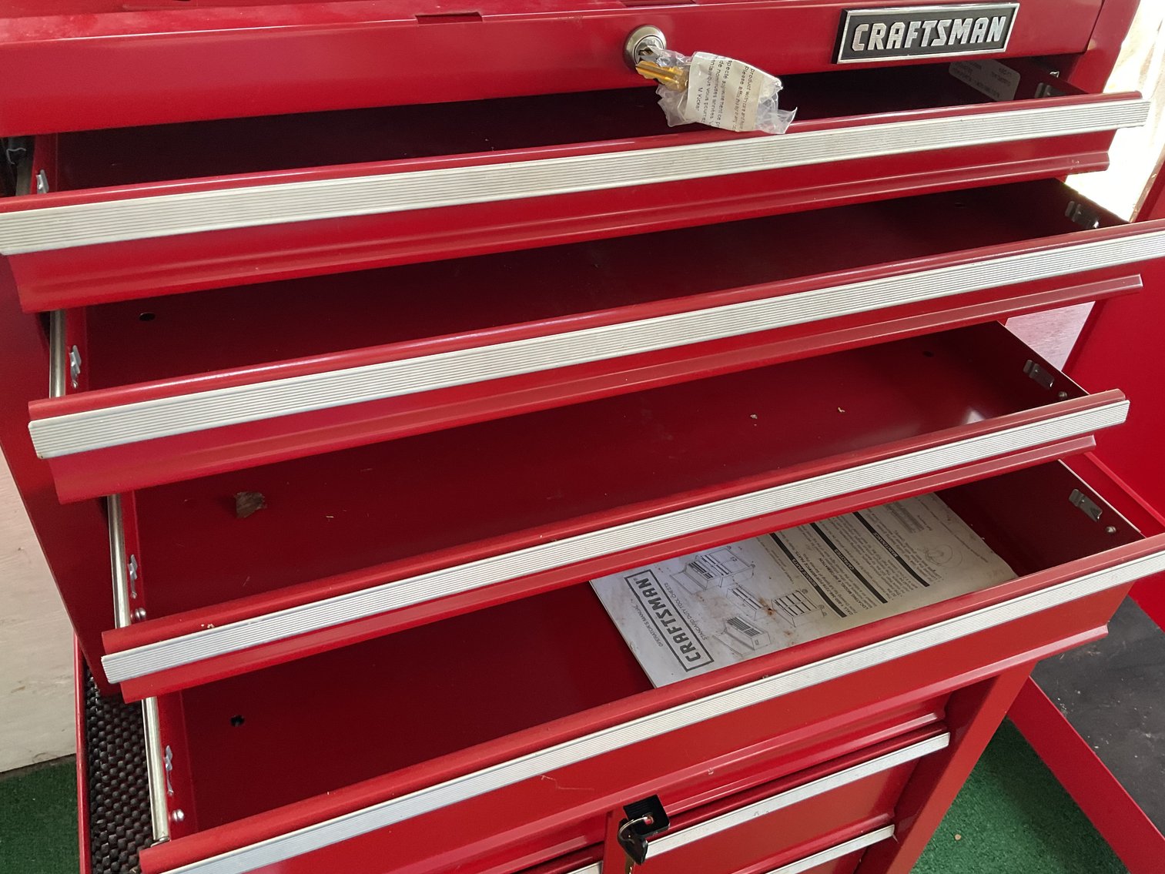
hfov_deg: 61.7
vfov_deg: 48.2
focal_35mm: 29
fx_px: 976
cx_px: 582
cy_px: 437
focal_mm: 3
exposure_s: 1/60
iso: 100
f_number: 1.8
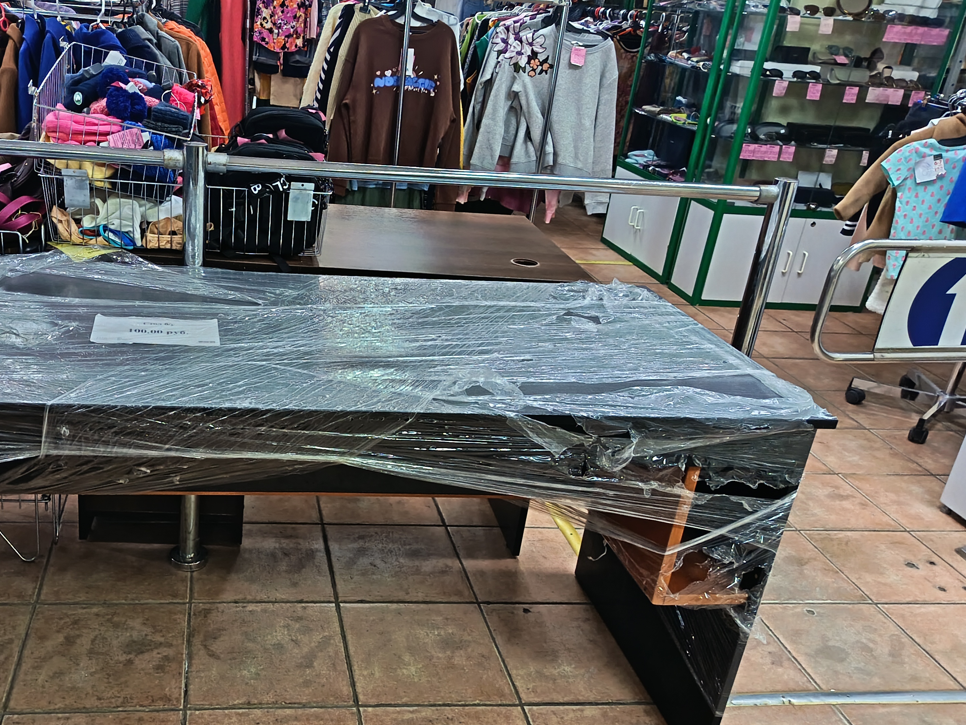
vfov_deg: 42.8
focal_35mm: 33
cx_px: 325
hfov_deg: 54.3
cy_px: 416
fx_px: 921
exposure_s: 1/100
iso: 4656
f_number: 1.75
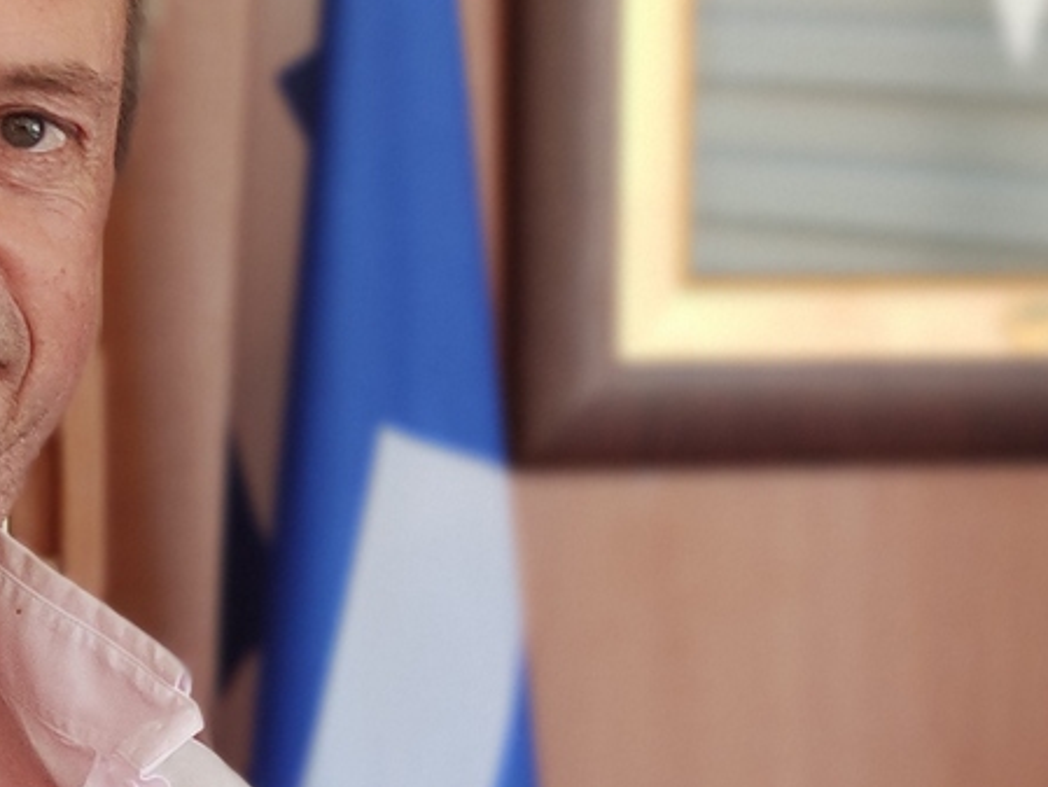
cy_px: 869
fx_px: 5572
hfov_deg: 10.7
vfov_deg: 8.0
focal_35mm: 184
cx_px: 871
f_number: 2
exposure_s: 1/100
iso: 527
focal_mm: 8.16
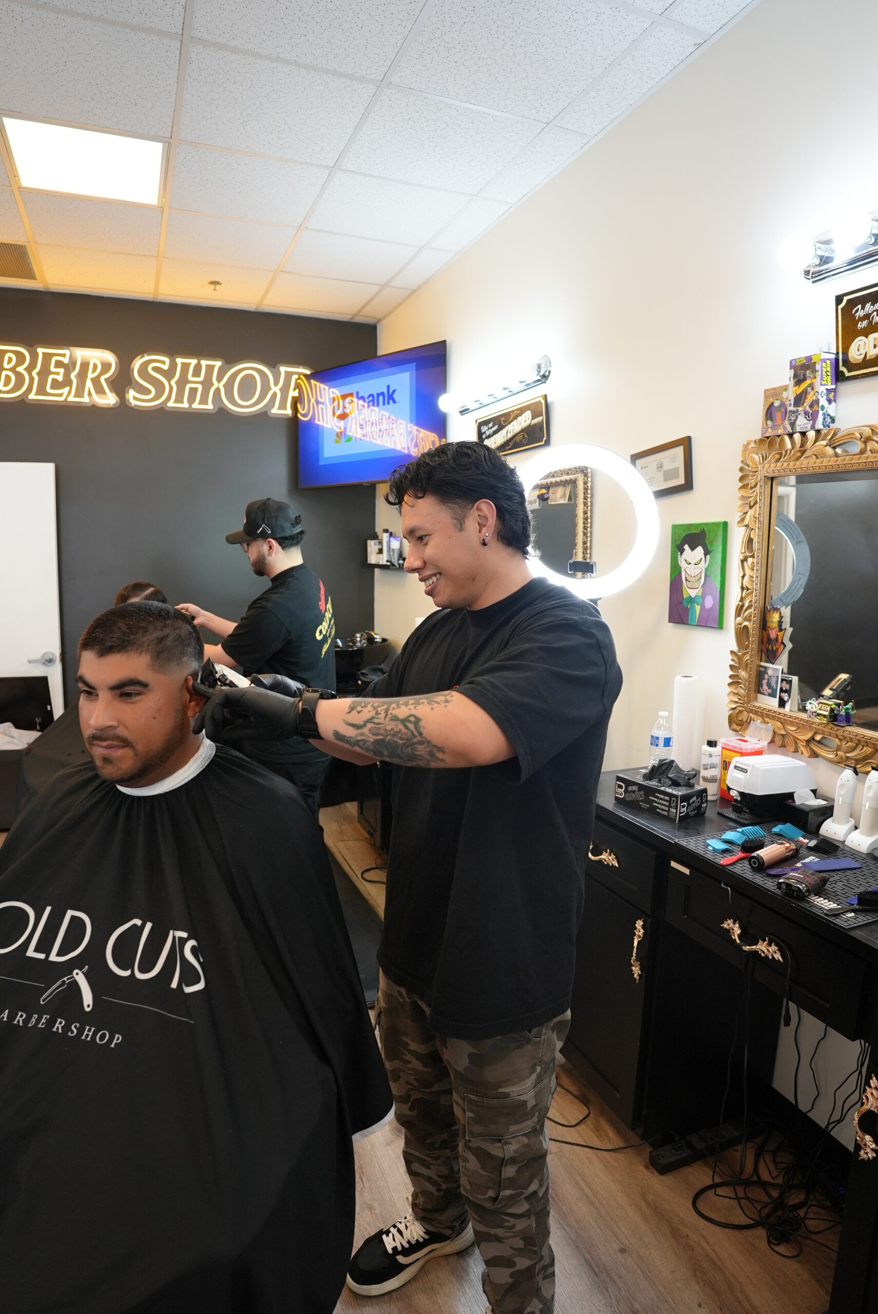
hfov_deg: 62.0
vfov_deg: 83.9
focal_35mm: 20
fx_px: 731
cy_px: 657
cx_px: 439
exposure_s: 1/160
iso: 1250
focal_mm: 20
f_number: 4
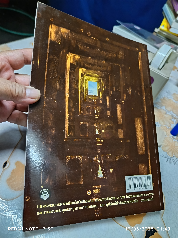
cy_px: 119
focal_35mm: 24
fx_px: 165
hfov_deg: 56.8
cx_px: 89
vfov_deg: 71.6
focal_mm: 5.31
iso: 1982
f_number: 1.7
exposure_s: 1/20
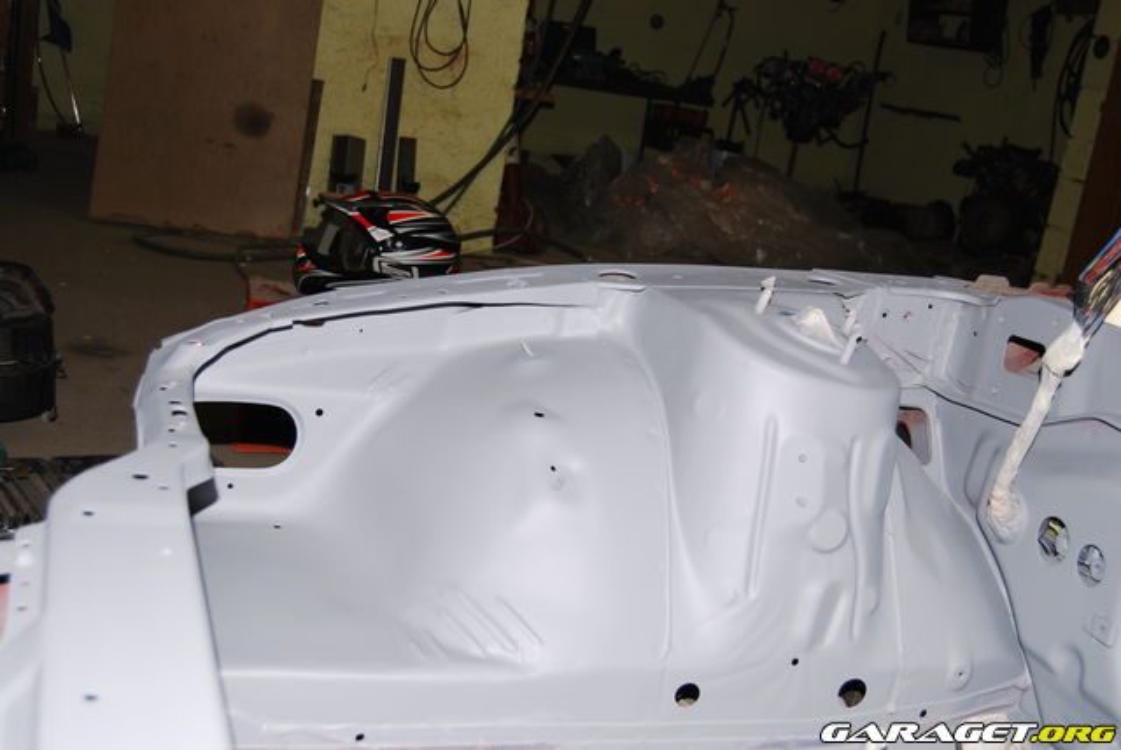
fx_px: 1402
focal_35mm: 45
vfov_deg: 29.9
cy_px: 375
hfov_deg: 43.6
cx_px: 560
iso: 100
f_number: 4.5
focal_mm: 30
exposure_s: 1/25
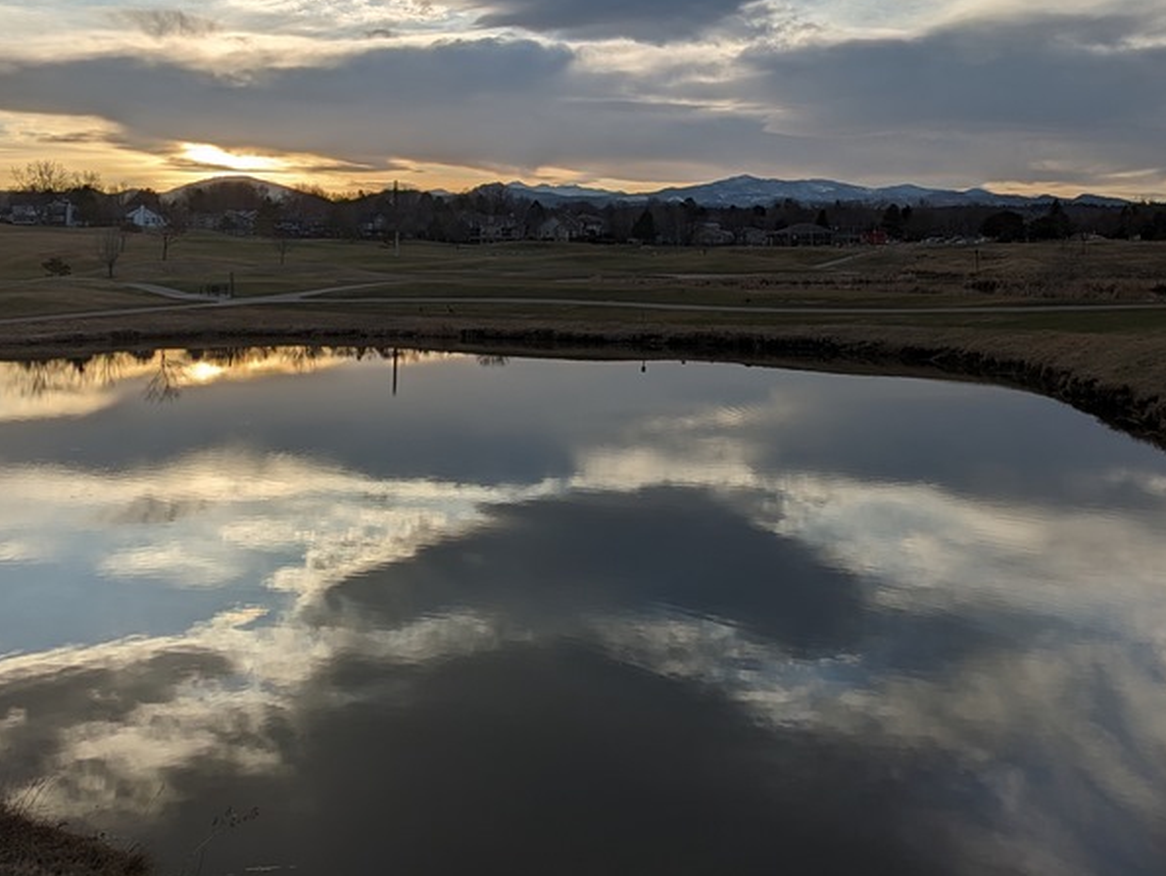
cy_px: 131
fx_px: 1449
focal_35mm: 43
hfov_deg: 43.8
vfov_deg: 32.4
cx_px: 524
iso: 44
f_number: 1.89
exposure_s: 1/4184
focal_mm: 5.43
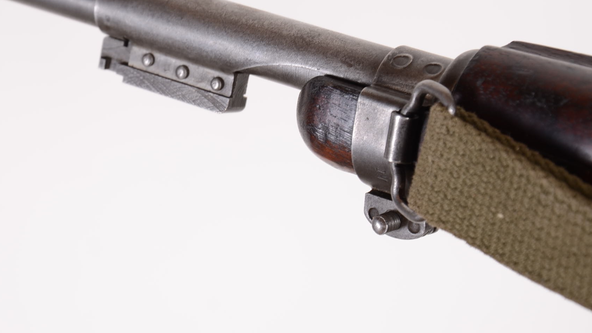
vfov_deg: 8.0
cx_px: 187
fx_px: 2370
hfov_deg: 14.2
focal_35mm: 151
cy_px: 63
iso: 100
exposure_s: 1/100
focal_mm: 66
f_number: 8
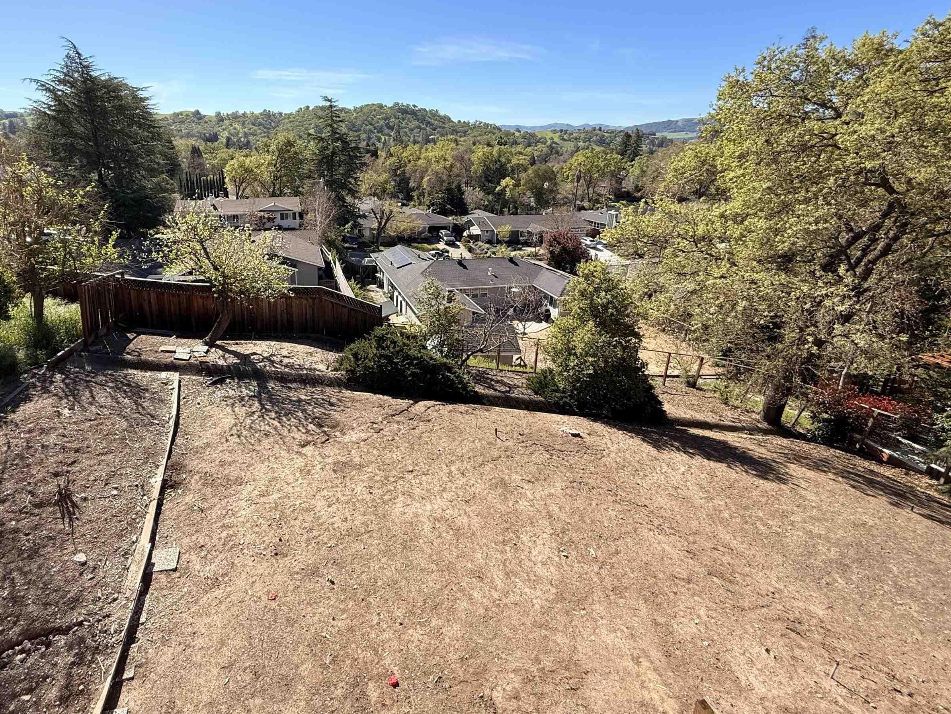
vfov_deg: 70.8
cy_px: 283
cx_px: 381
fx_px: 495
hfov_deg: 86.7
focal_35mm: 18
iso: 64
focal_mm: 2.22
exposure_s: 1/1259
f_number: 2.2
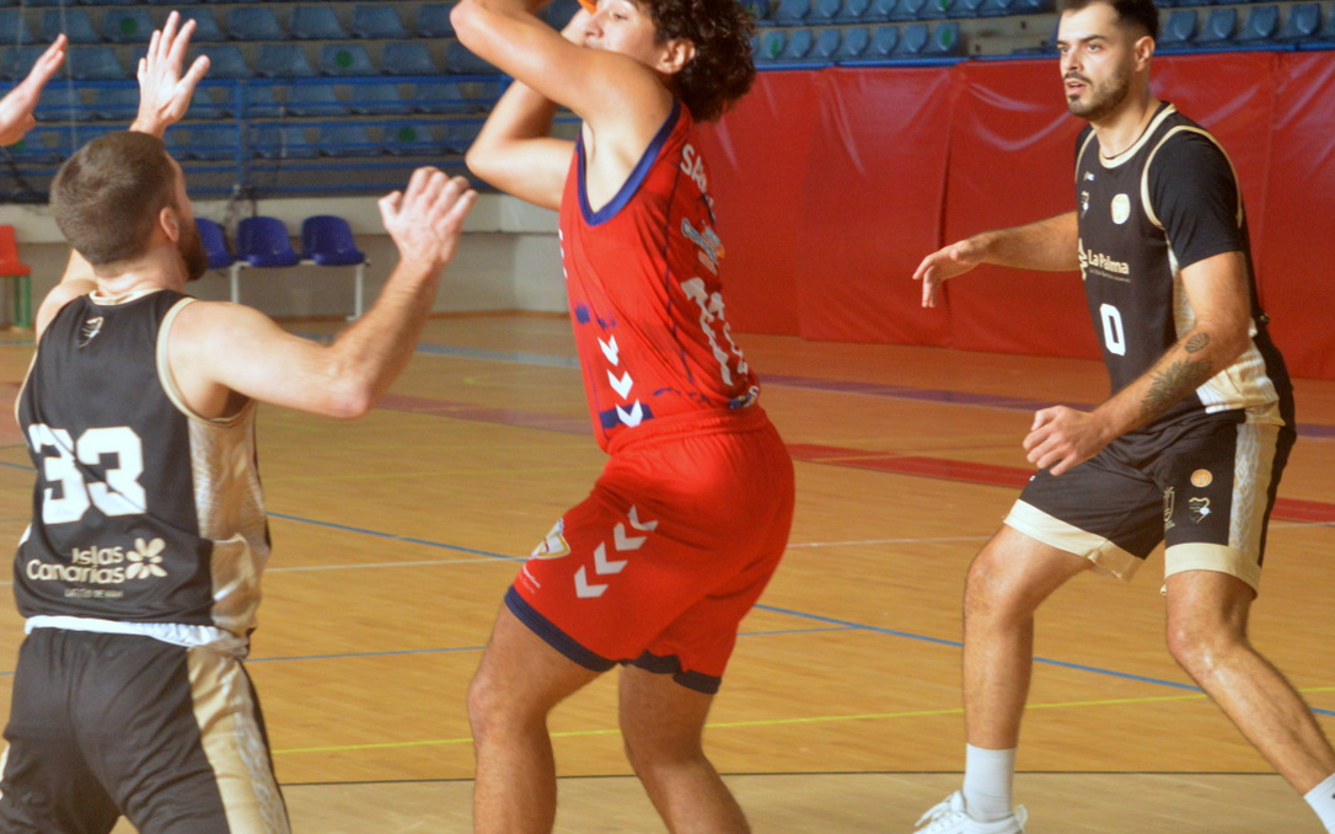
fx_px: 5529
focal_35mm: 152
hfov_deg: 13.7
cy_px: 342
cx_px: 431
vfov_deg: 8.6
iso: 1600
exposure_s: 1/500
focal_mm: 72
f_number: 8
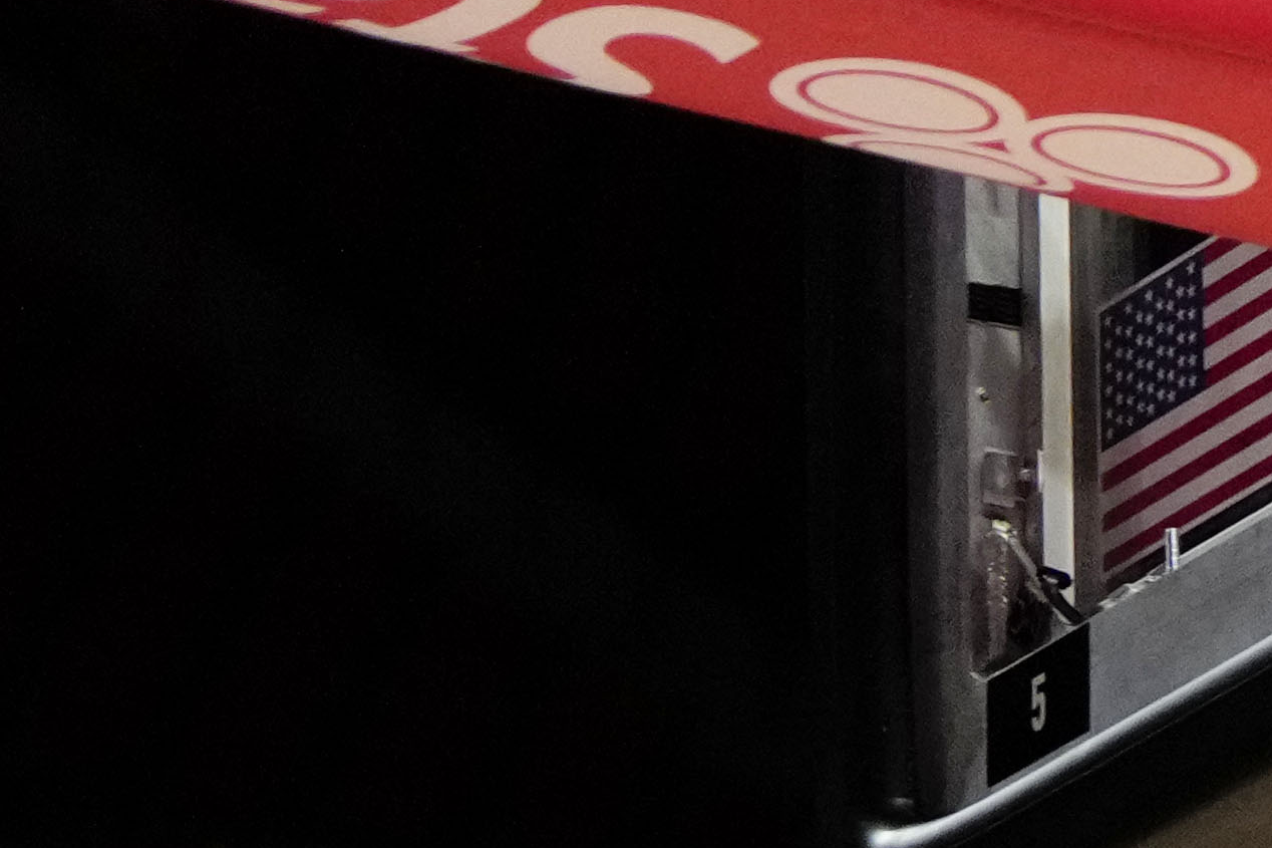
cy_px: 2241
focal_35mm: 477
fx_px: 16851
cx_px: 3660
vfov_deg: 2.8
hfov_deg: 4.2
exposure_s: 1/1600
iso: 4000
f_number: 2.8
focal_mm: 70
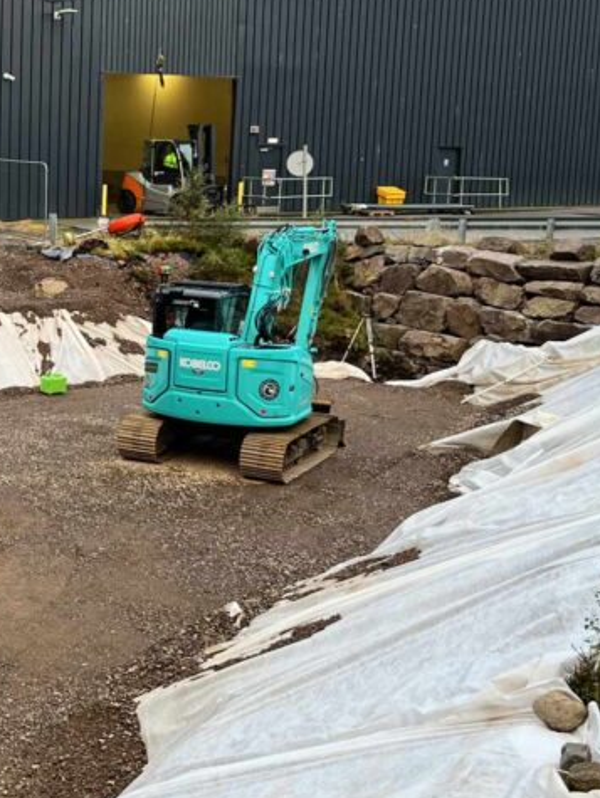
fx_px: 1292
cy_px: 324
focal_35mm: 56
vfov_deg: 34.2
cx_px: -52
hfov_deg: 24.5
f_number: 1.6
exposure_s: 1/122
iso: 50
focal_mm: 5.1
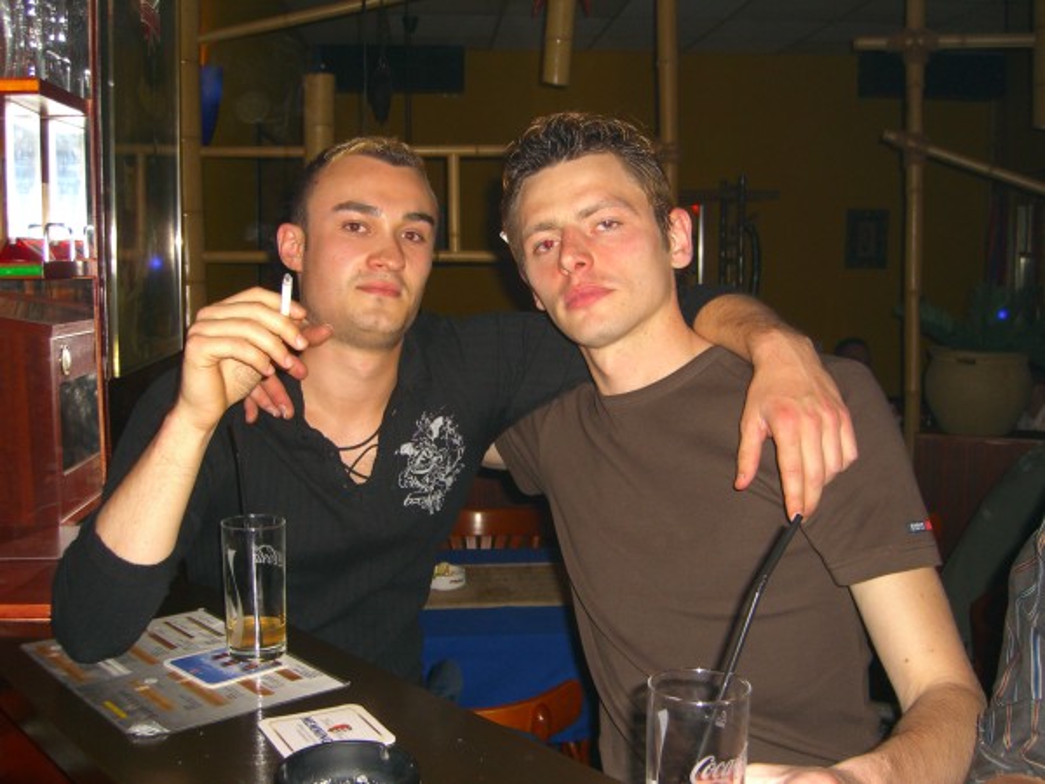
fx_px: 1147
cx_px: 522
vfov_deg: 37.7
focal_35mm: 38
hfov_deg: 49.0
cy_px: 392
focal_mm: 7.9
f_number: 2.8
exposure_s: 1/60
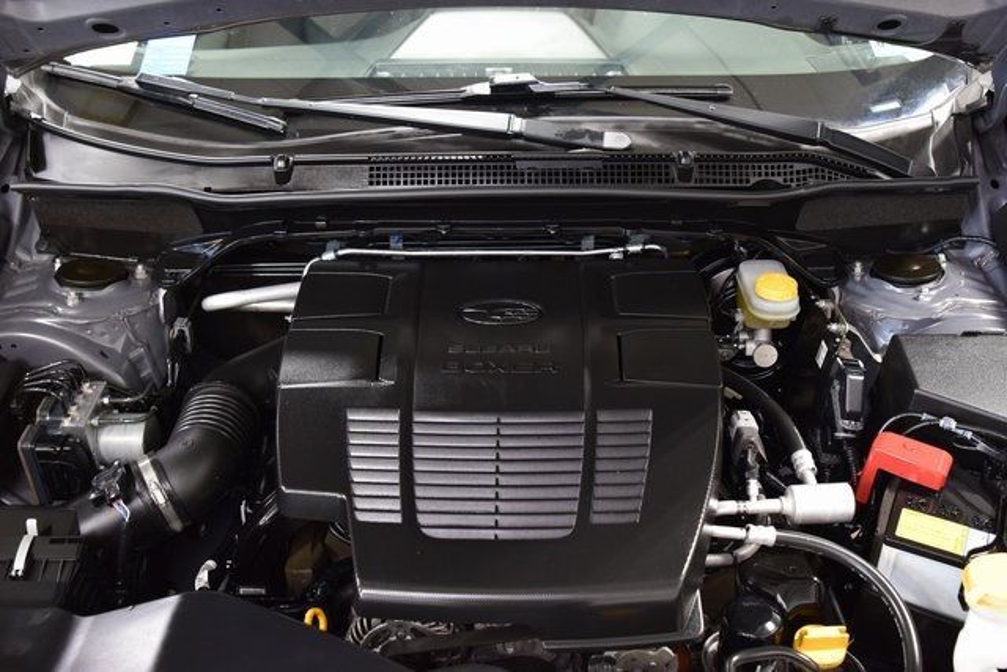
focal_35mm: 36
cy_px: 336
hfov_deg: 53.1
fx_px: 1007
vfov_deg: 36.9
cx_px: 504
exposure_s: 1/15
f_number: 5
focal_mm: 24
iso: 1600
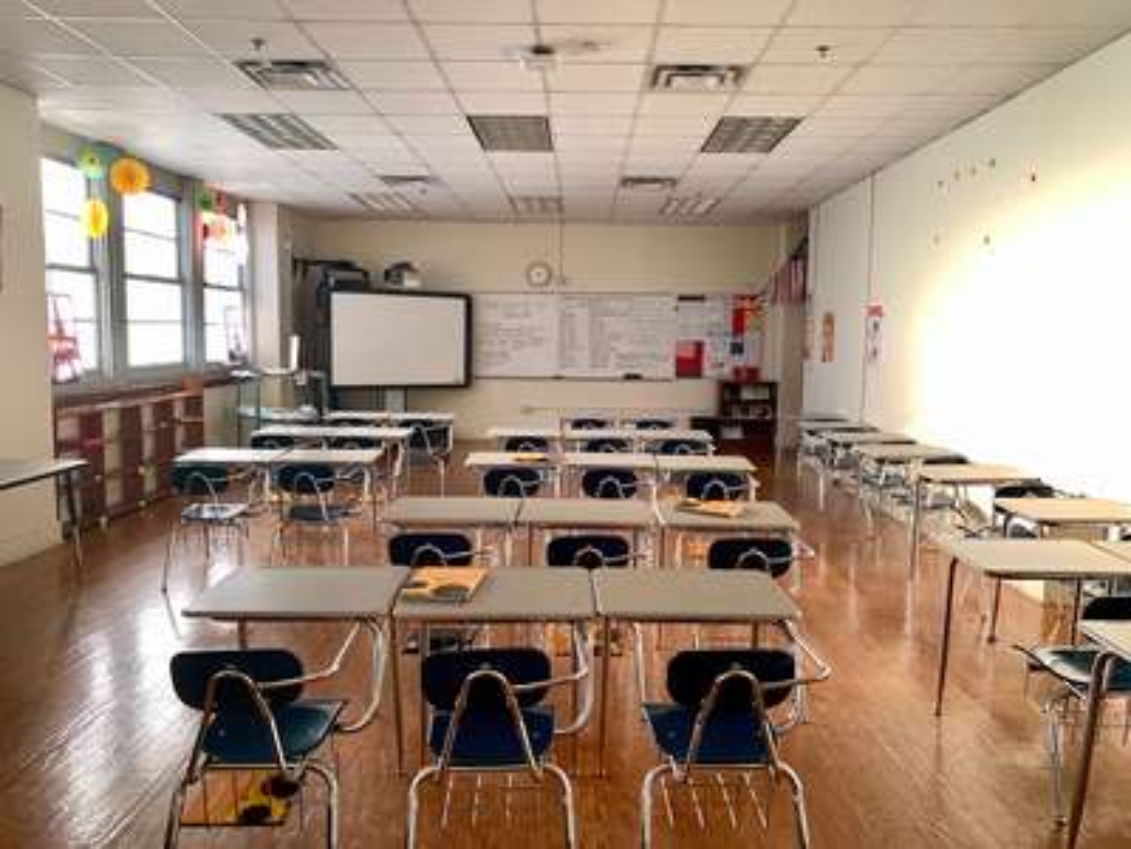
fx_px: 849
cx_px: 566
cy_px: 424
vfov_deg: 53.1
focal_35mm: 26
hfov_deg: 67.3
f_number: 1.8
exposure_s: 1/81
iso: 100
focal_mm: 4.25
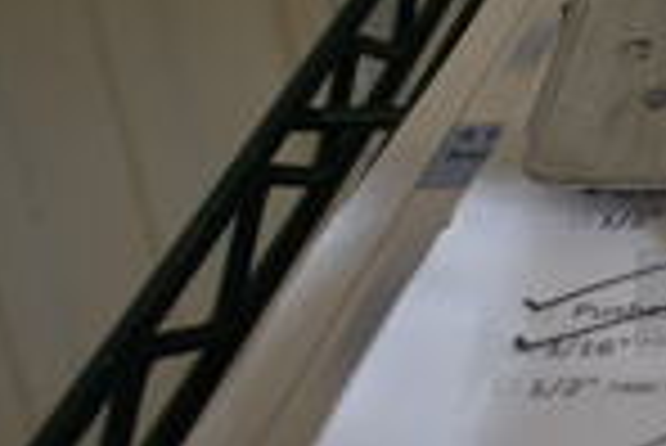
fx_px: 2055
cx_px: 1138
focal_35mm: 111
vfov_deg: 12.3
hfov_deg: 16.0
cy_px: 108
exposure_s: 1/60
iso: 100
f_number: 4
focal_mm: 18
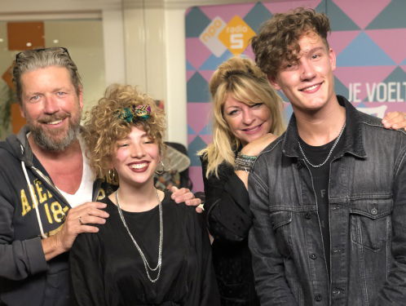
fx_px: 611
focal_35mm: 52
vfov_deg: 28.1
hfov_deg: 36.8
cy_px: 153
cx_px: 203
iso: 125
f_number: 2.4
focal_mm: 6
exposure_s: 1/25
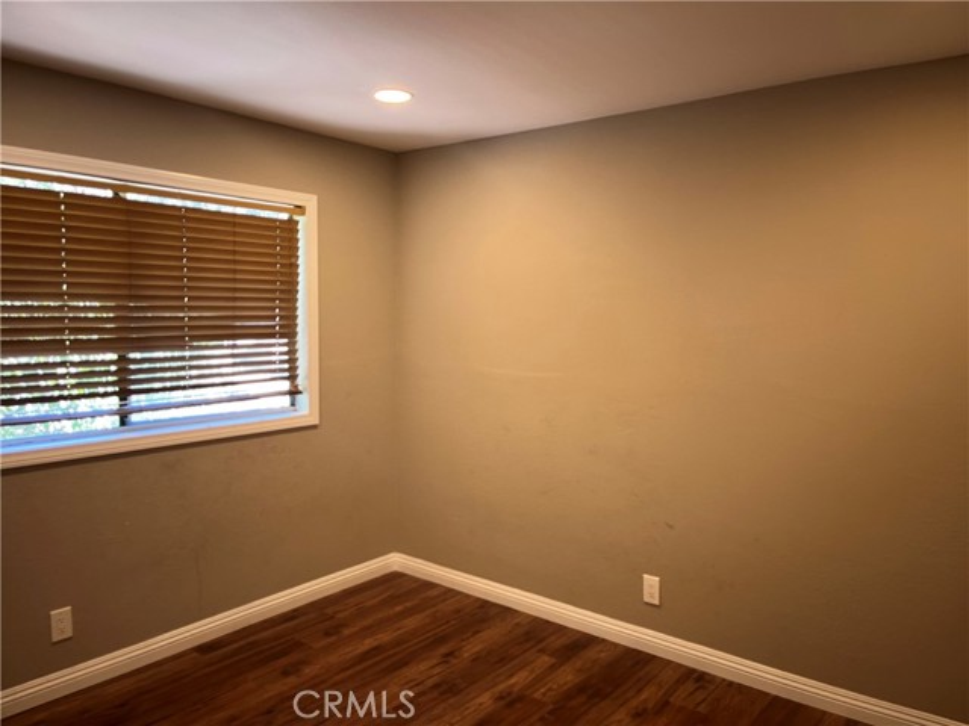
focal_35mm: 26
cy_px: 363
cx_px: 484
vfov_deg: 53.1
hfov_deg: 67.3
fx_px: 728
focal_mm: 5.1
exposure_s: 1/60
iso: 160
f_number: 1.6
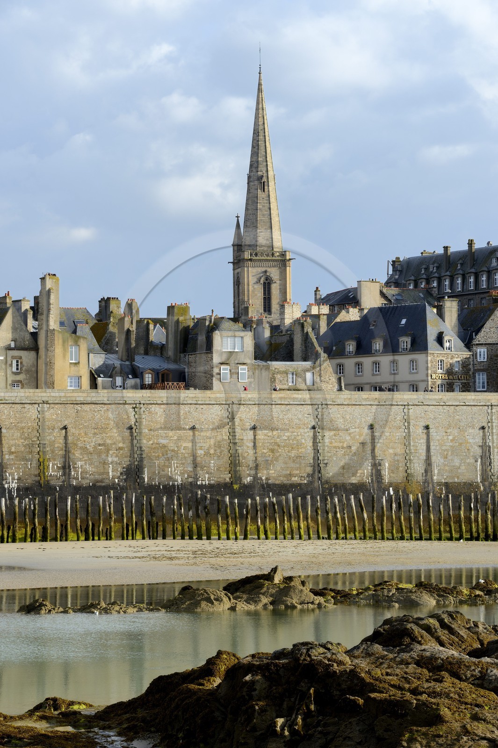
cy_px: 374
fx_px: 2534
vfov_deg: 16.8
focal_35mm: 122
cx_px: 249
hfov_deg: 11.2
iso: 200
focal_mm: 122
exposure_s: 1/200
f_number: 11
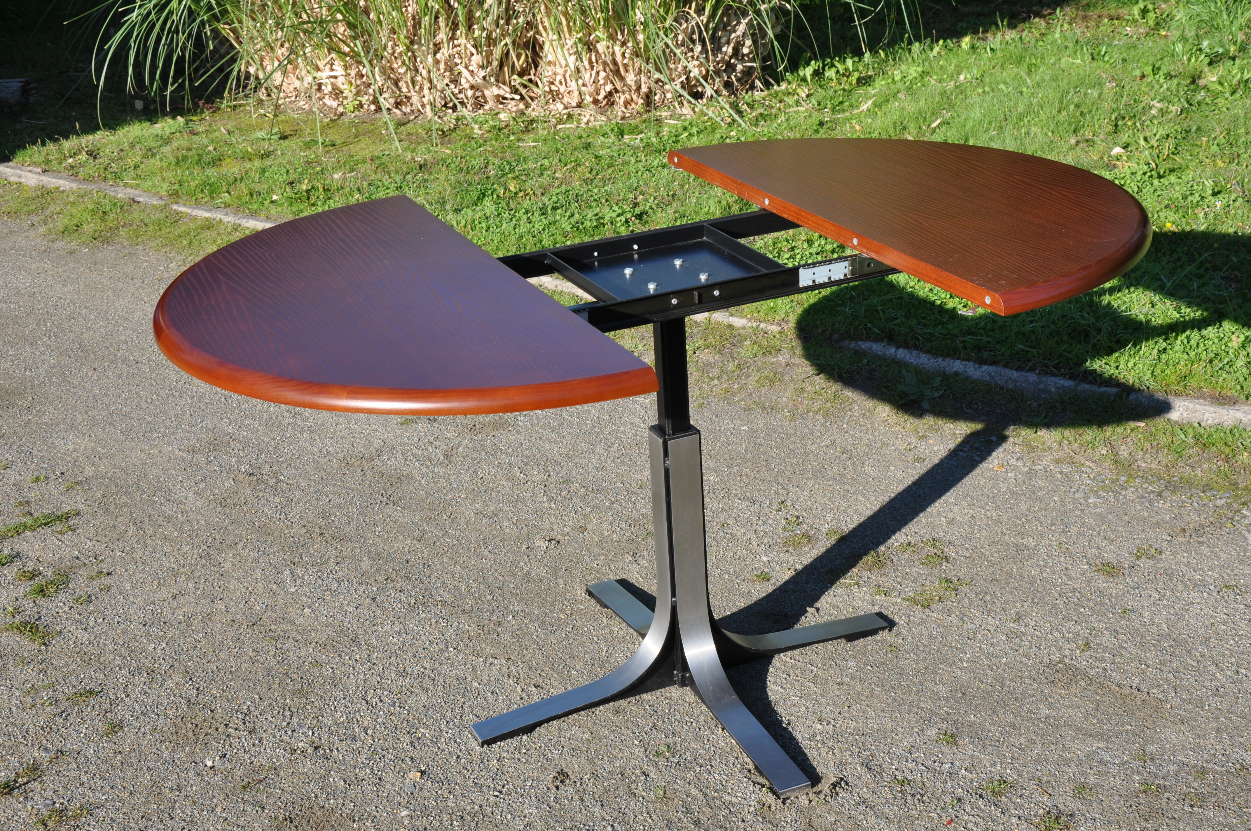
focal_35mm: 52
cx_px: 626
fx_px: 1822
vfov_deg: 25.7
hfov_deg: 37.9
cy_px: 416
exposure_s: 1/125
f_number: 11
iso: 200
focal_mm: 35
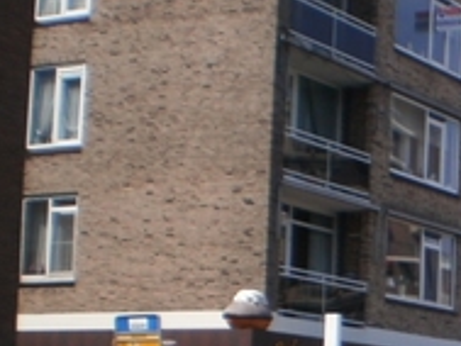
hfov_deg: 15.8
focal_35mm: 114
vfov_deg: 12.6
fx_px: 1519
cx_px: 707
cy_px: 458
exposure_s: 1/640
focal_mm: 6.3
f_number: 4.6
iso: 100
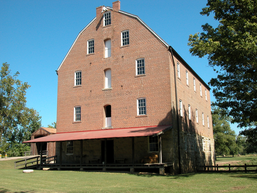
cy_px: 96
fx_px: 260
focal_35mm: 35
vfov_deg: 40.7
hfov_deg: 52.6
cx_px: 128
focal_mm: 9
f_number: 6
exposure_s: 1/307
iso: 100
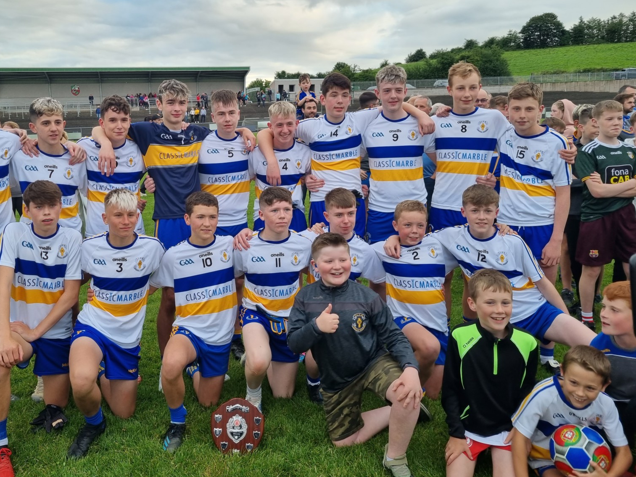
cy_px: 182
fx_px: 606
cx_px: 250
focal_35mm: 33
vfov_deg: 42.7
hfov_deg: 54.9
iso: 50
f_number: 1.8
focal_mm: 5.4
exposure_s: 1/131
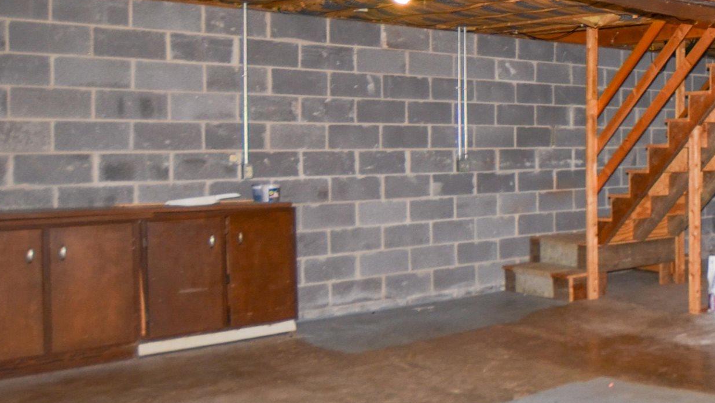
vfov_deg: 29.9
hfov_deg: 41.8
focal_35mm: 39
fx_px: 739
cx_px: 773
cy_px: 306
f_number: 3.5
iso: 100
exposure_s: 1/60
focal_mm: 10
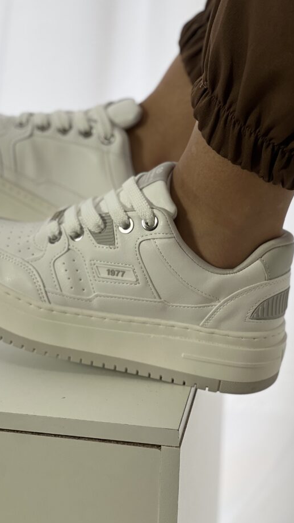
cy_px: 262
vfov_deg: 25.0
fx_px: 1178
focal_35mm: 85
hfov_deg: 14.2
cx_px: 113
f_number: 2.8
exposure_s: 1/120
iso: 64
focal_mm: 9
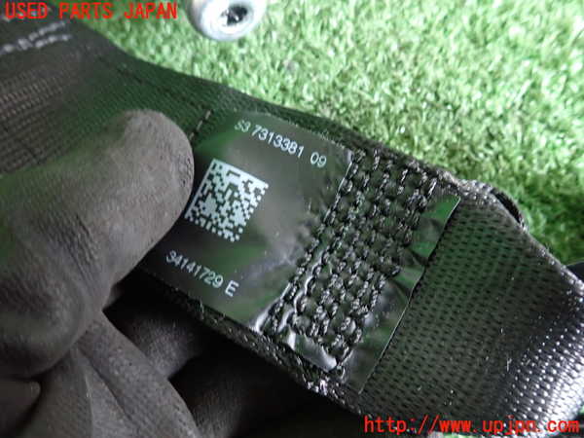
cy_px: 219
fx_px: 422
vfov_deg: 54.9
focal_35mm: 25
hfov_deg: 69.4
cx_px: 292
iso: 640
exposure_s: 1/30
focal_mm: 4.5
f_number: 2
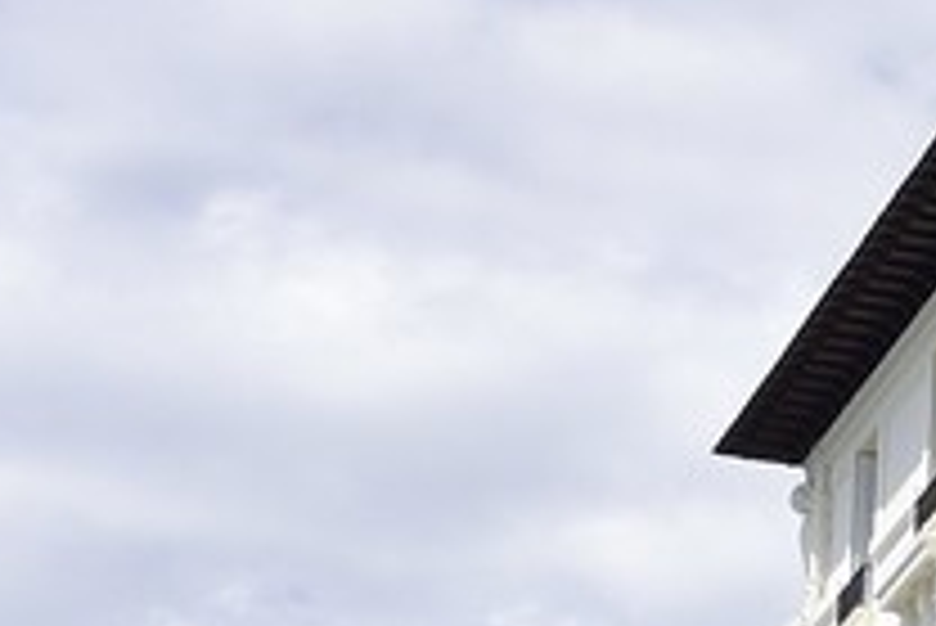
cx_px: 3456
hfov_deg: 6.1
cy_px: 1657
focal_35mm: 292
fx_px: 7597
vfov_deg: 4.6
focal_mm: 38
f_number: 13
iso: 200
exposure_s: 1/250
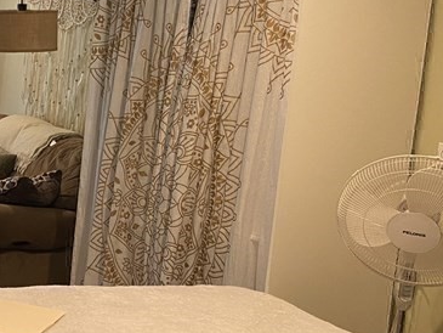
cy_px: 111
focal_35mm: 73
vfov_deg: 20.1
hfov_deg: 23.8
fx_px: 935
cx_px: -119
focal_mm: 4.25
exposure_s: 1/60
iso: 160
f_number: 1.8
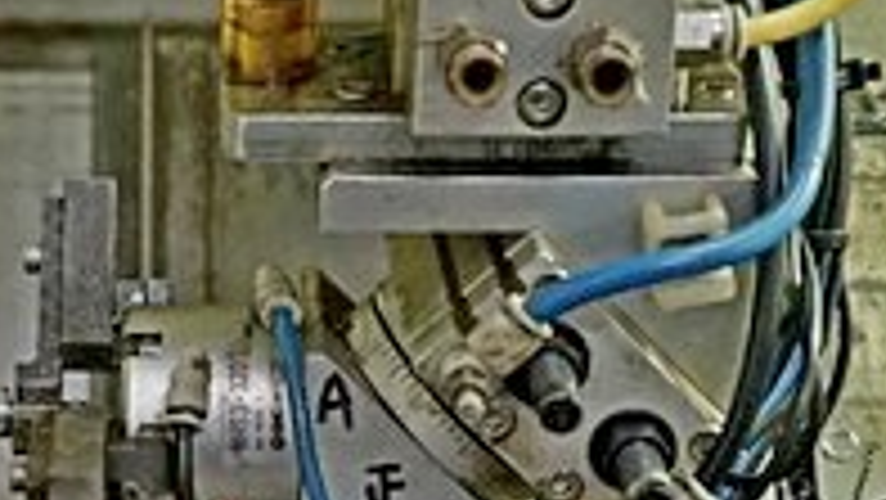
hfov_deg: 27.1
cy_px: 405
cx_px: 18
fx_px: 1739
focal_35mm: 74
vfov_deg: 16.2
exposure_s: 1/160
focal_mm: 31
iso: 8000
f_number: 3.5
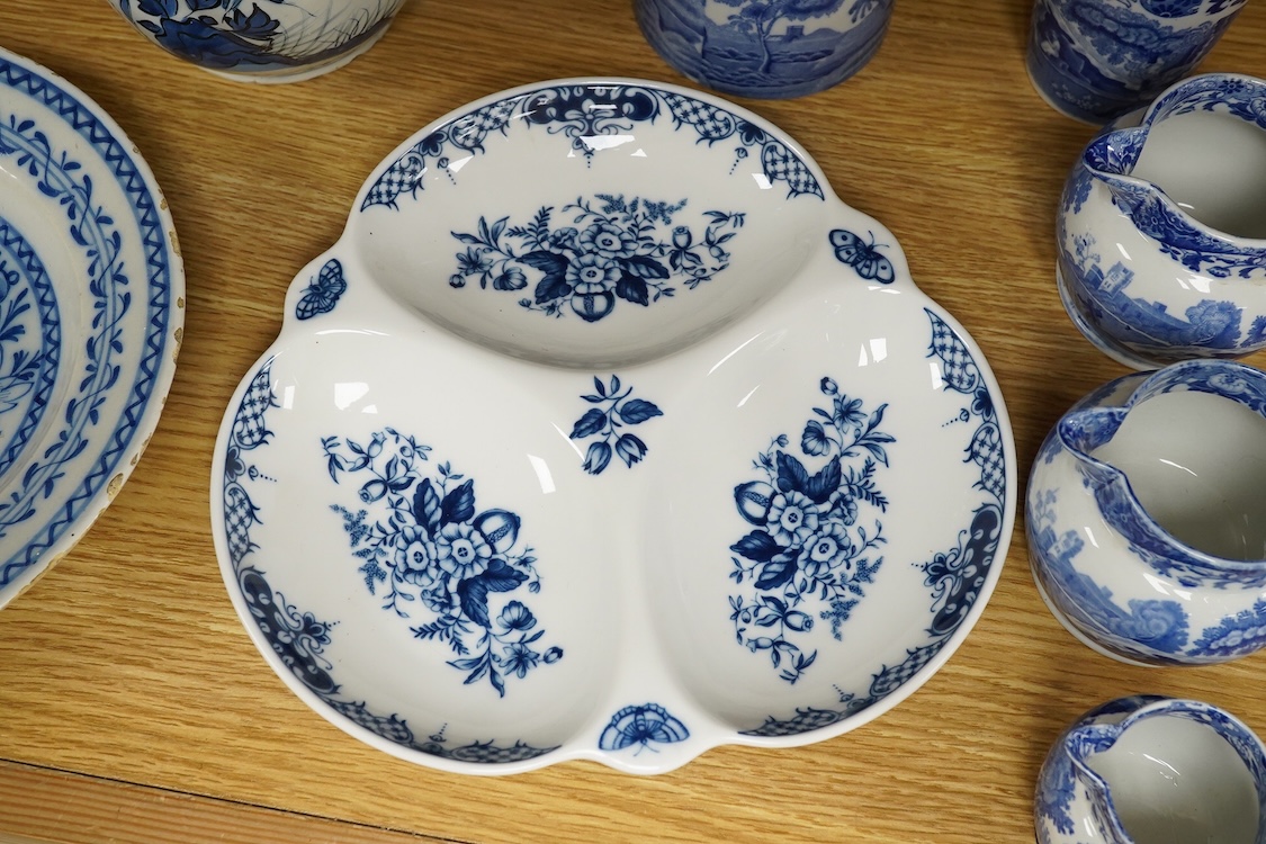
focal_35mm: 45
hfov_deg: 43.6
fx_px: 1582
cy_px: 422
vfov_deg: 29.9
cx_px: 633
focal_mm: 30
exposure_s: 1/125
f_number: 10
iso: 2000
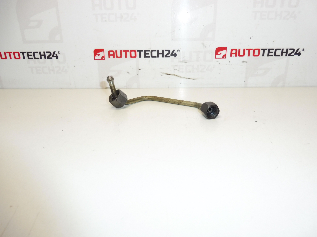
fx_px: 220
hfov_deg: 71.6
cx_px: 158
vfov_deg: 56.8
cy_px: 118
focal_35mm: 24
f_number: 3.5
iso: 200
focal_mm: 4.3
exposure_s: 1/200
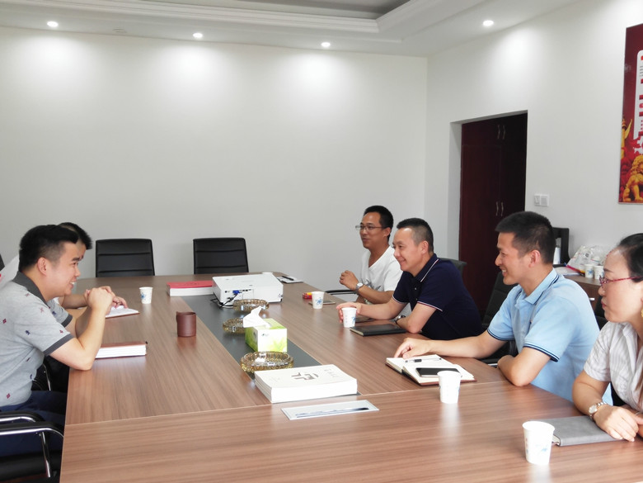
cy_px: 242
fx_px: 762
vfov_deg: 35.1
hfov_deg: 45.8
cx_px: 322
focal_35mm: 41
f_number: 1.8
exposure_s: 1/100
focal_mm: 3.95
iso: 177
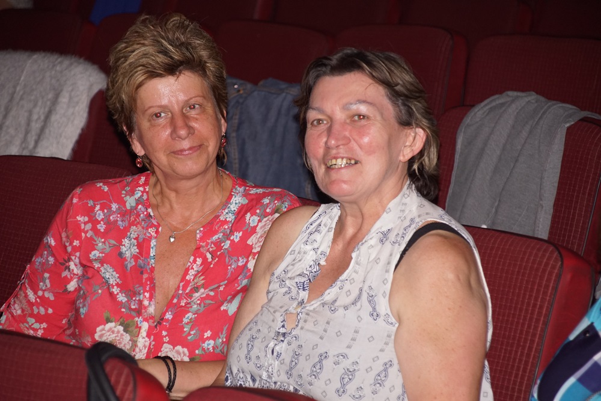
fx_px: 2755
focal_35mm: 165
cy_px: 200
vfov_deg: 8.3
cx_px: 300
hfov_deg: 12.5
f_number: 5.6
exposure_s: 1/60
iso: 1000
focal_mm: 110
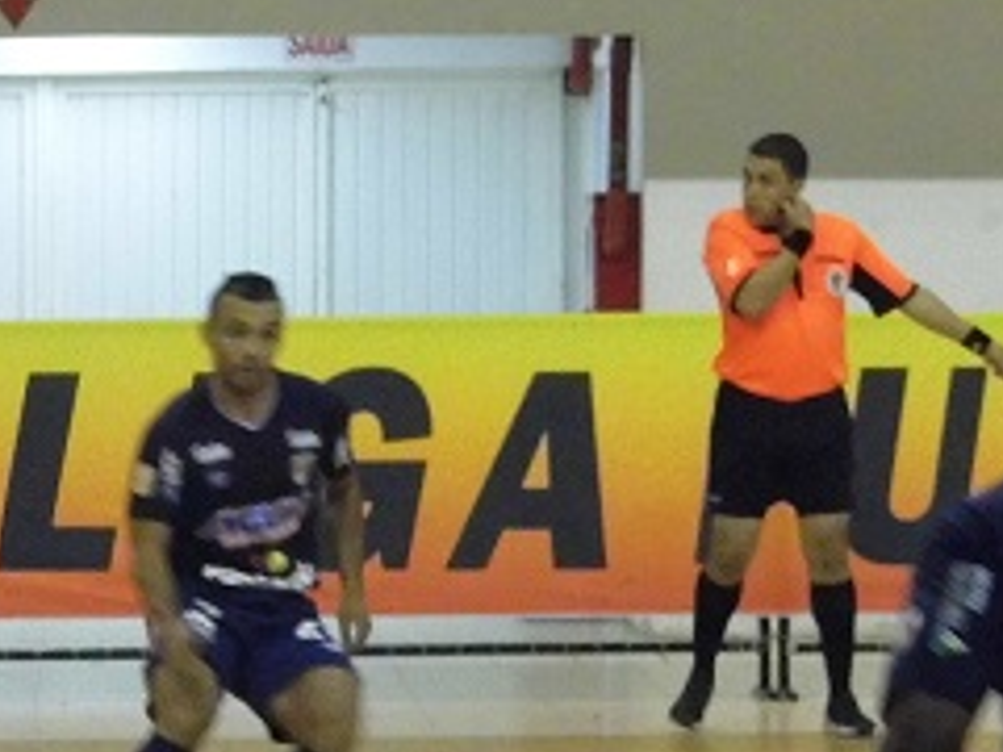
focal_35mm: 317
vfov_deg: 4.7
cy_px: 723
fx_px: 9185
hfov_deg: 6.2
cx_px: 894
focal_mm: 23.6
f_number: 4.7
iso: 800
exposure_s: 1/80
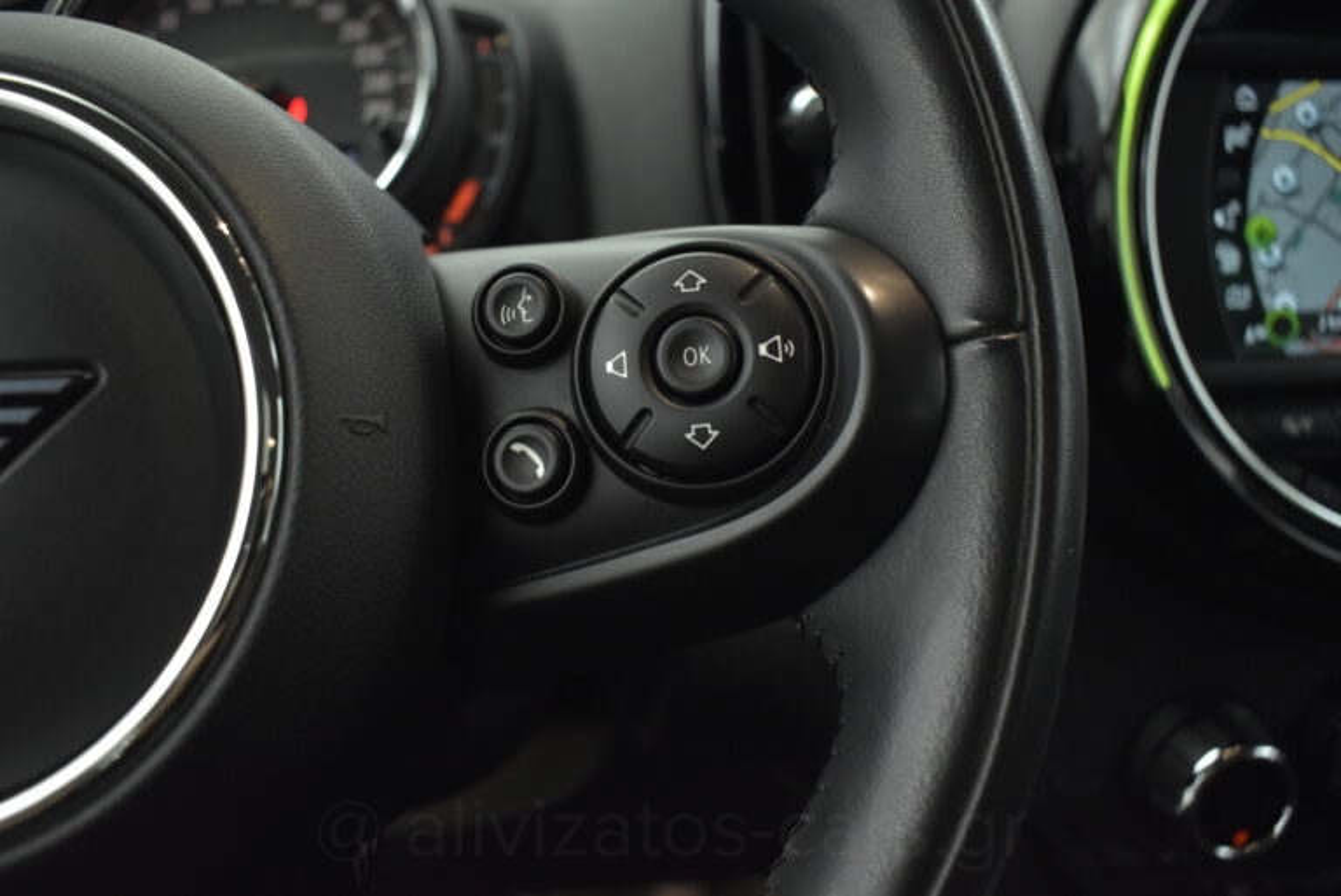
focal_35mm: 32
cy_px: 448
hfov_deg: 59.5
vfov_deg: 41.8
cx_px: 670
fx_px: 1174
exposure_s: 1/80
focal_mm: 21
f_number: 3.8
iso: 1600
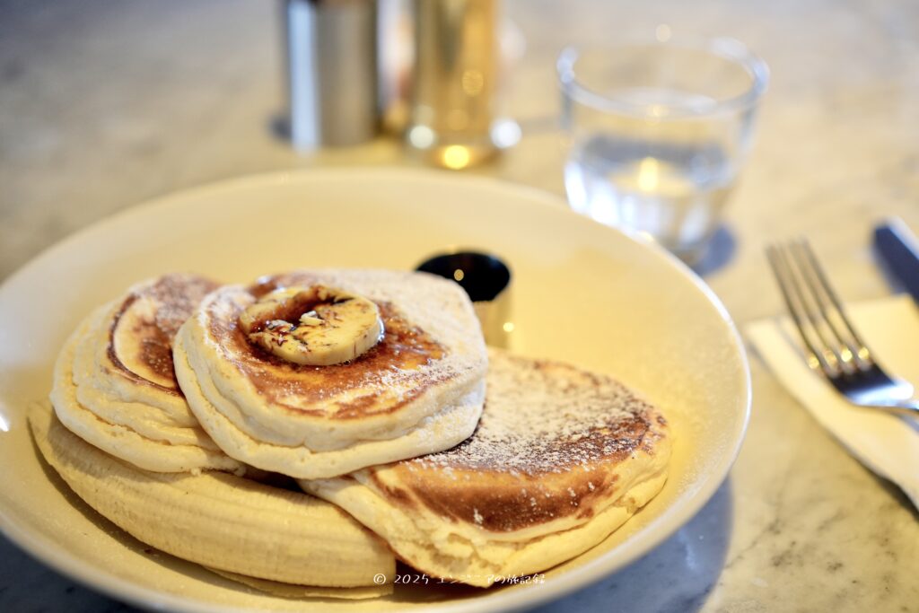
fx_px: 1404
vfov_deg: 24.6
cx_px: 460
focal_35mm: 55
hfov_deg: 36.2
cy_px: 306
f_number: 2.8
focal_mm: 55
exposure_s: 1/100
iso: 1250
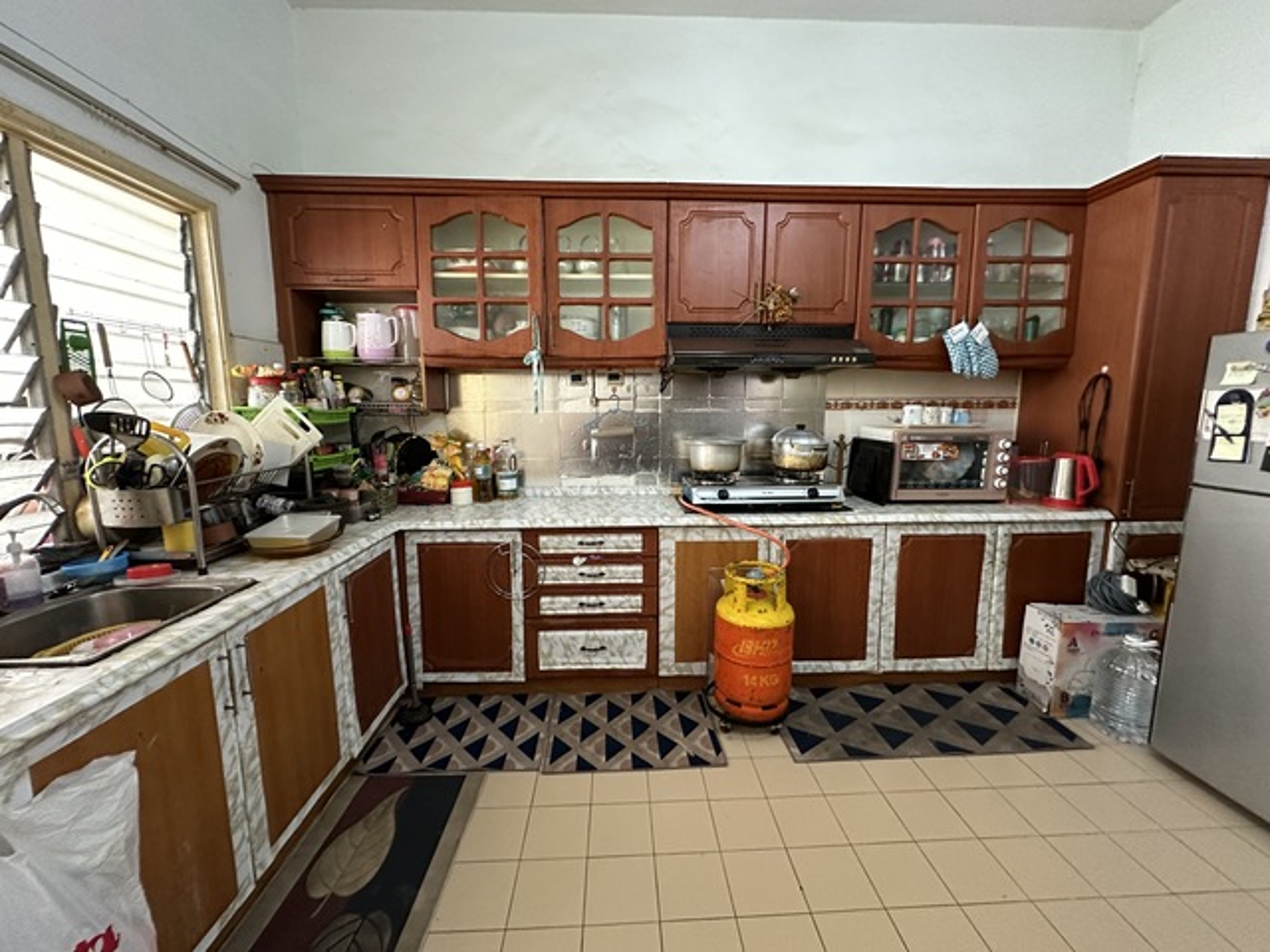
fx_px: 514
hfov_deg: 102.1
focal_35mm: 14
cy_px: 476
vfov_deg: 85.7
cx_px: 635
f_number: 2.2
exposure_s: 1/50
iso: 500
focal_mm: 2.22
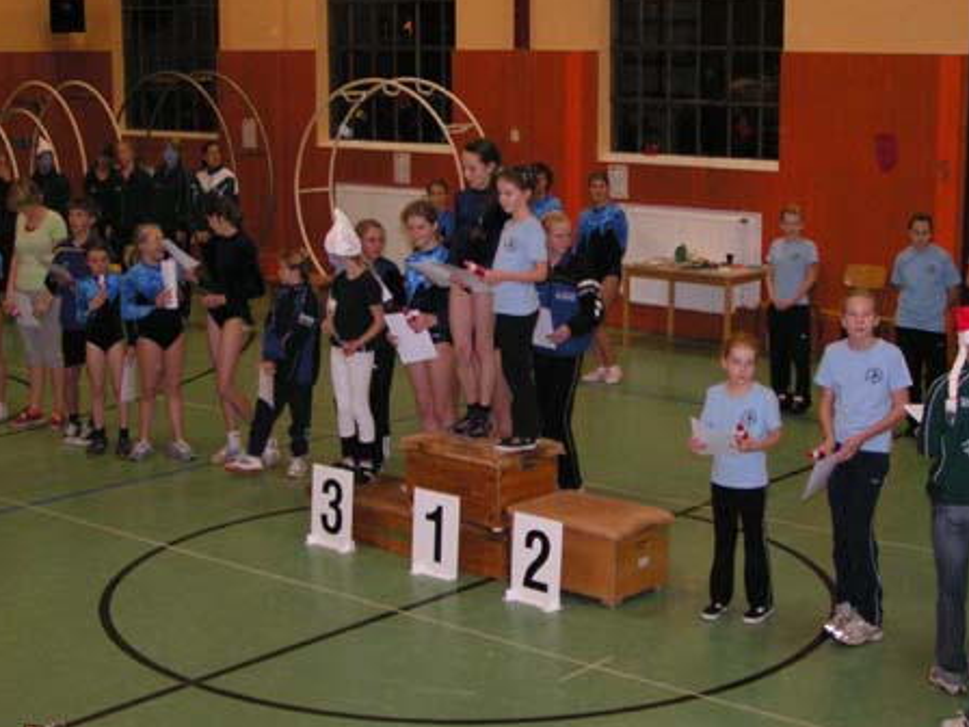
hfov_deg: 30.7
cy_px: 370
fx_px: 1764
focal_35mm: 63
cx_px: 528
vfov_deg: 23.3
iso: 200
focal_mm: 7.3
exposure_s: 1/50
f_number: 2.8
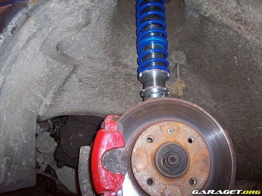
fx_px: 280
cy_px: 98
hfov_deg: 50.1
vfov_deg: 38.7
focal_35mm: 37
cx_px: 131
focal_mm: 6.2
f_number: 2.8
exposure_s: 1/64
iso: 160
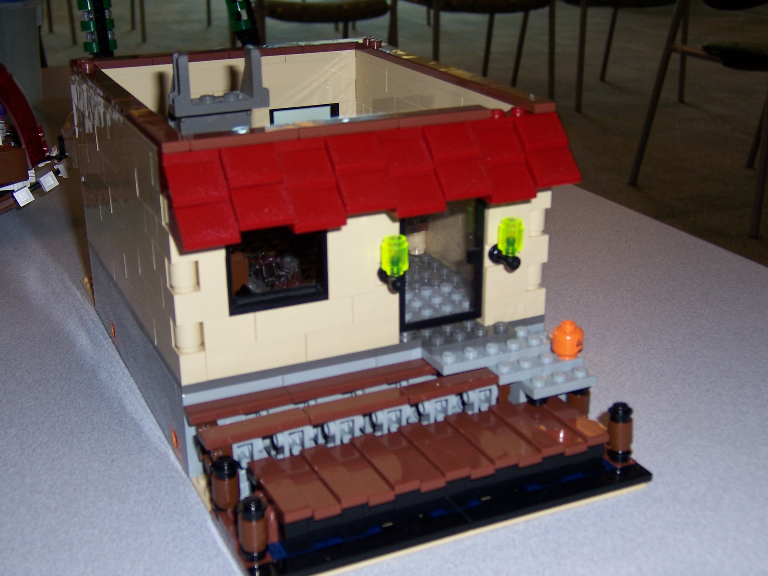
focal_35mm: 49
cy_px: 288
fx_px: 1087
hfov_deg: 38.9
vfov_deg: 29.7
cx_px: 384
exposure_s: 1/60
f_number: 3.4
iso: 80
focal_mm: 8.2
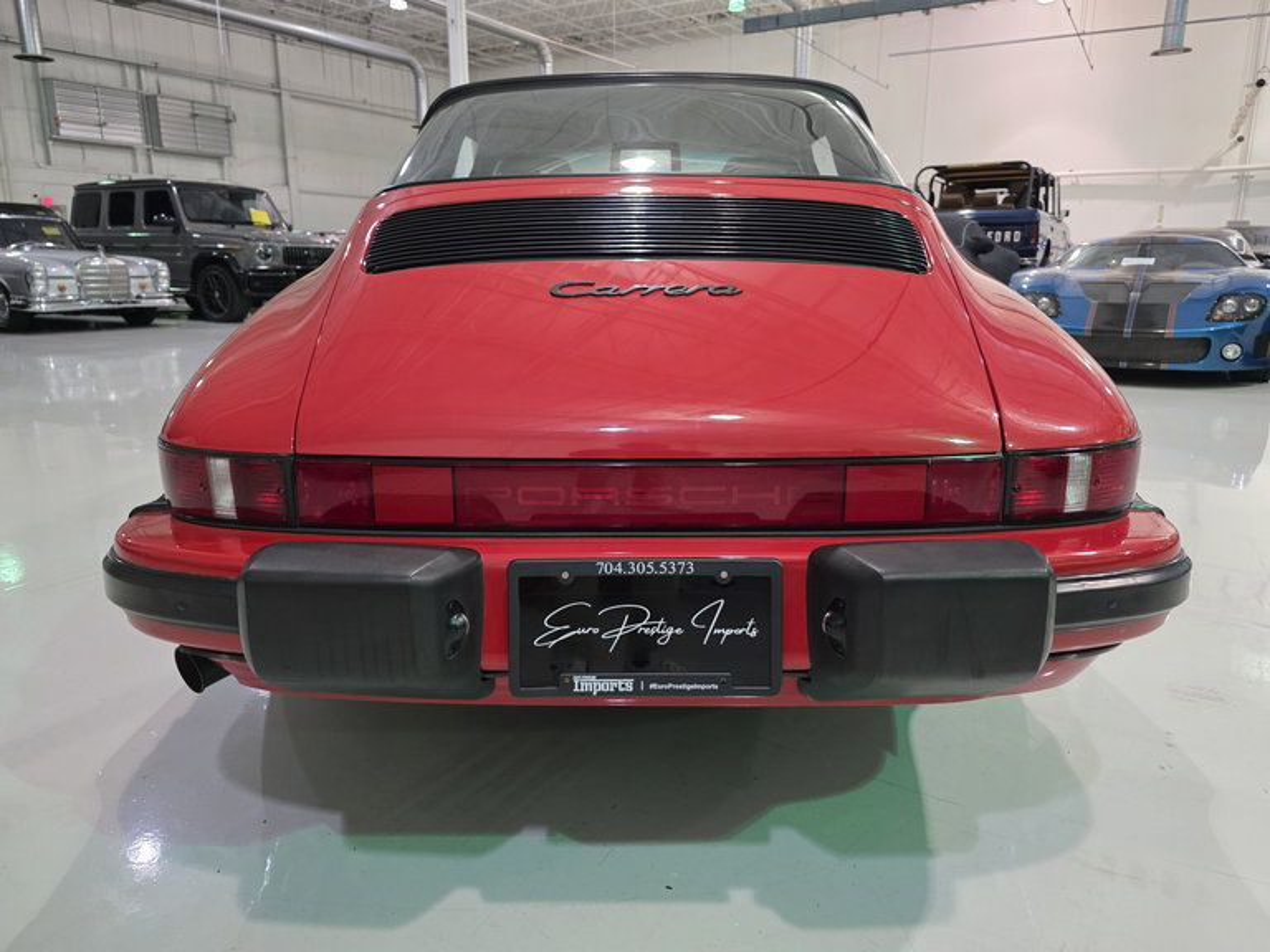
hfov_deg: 73.9
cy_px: 476
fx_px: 844
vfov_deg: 58.9
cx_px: 635
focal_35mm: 23
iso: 640
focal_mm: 6.3
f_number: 1.7
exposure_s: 1/120
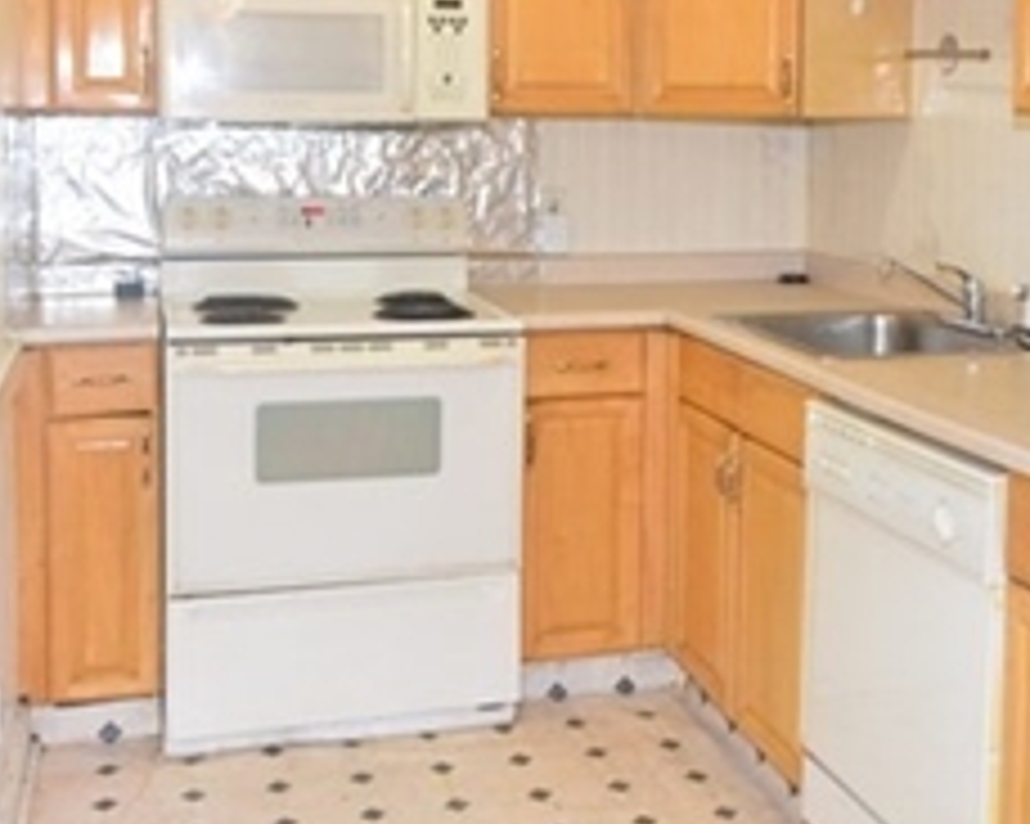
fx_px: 1434
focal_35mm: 47
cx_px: 582
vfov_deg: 31.5
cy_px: 216
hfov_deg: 39.5
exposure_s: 1/60
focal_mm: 15
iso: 800
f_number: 4
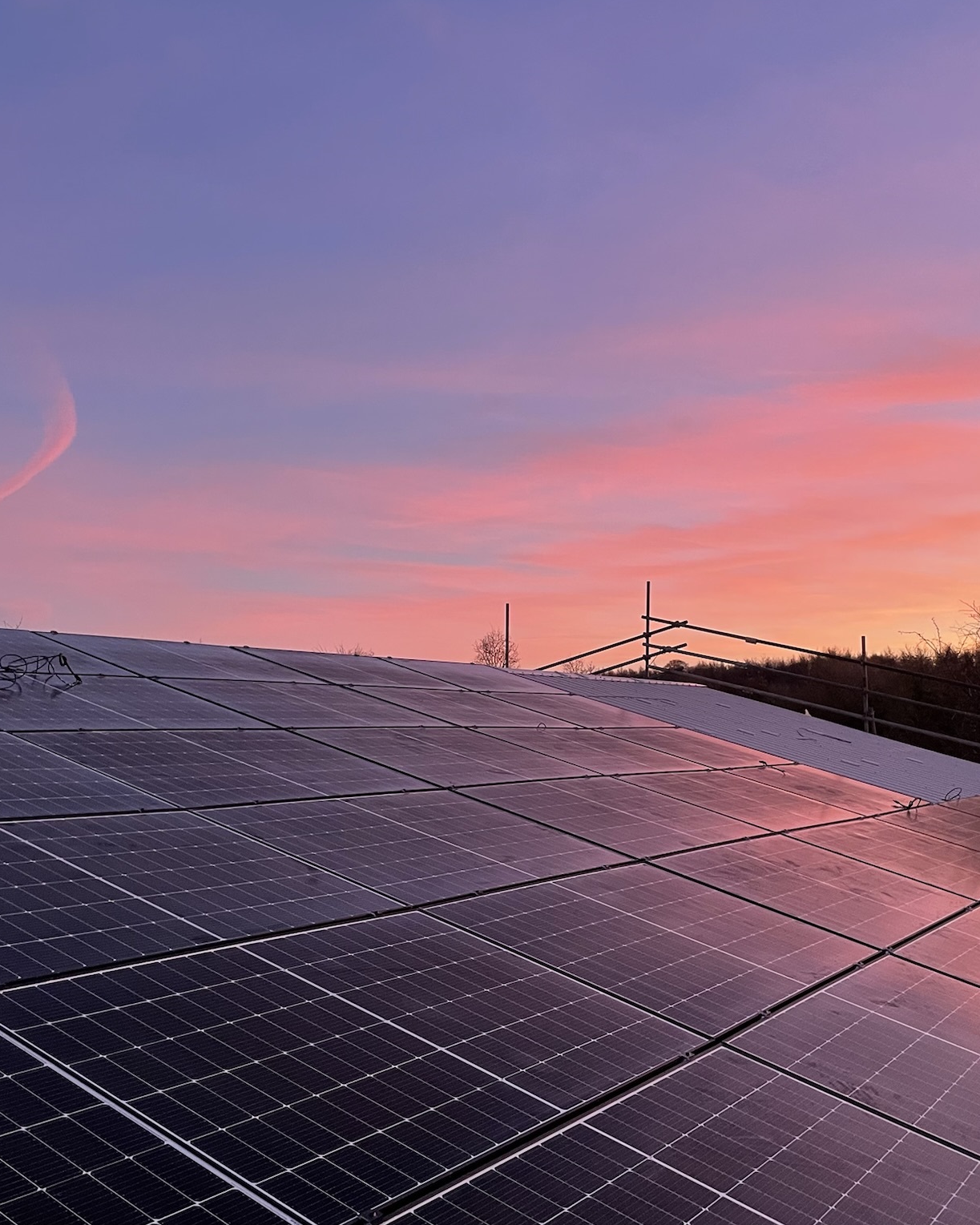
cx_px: 541
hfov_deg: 43.3
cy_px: 611
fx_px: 1233
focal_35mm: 34
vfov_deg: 52.8
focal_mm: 4.2
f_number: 1.6
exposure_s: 1/60
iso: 200
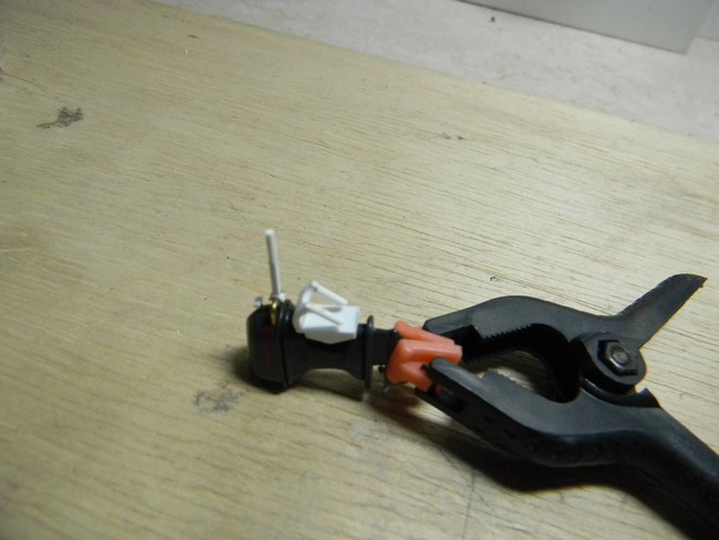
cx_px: 360
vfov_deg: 49.8
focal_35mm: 28
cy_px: 270
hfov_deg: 63.4
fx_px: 582
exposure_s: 1/91.2
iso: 400
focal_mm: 5
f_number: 3.5
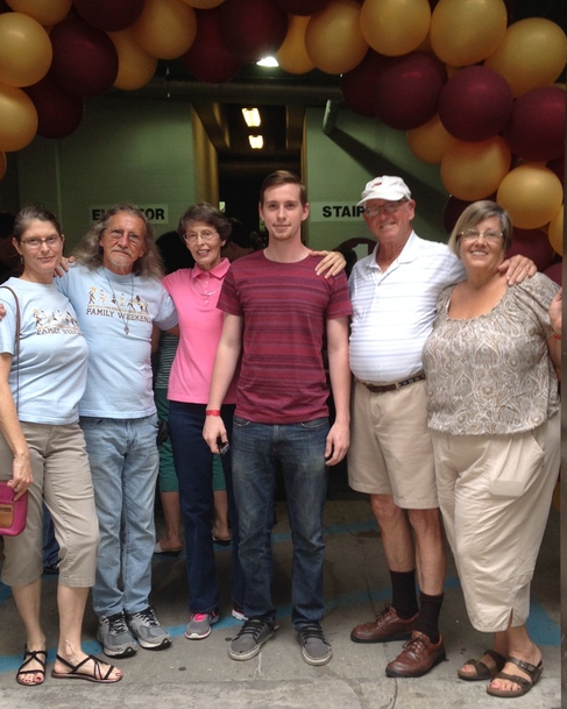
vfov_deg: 38.8
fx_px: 1007
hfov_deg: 31.4
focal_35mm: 48
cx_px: 278
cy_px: 378
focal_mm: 4.12
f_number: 2.4
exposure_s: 1/60
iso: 64
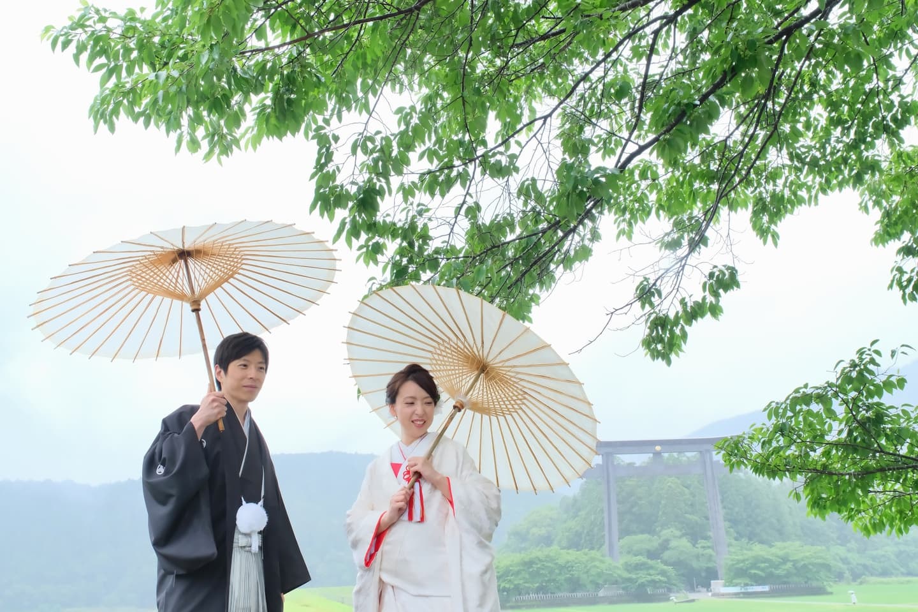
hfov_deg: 53.1
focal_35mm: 36
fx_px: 918
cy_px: 306
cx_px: 459
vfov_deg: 36.8
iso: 1600
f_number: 8
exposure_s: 1/125
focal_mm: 24
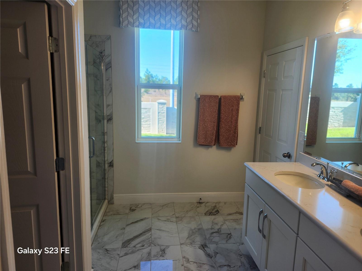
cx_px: 181
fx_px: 241
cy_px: 136
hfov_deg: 73.9
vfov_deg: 58.9
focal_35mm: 23
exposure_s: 1/120
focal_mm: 5.54
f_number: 1.8
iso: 40
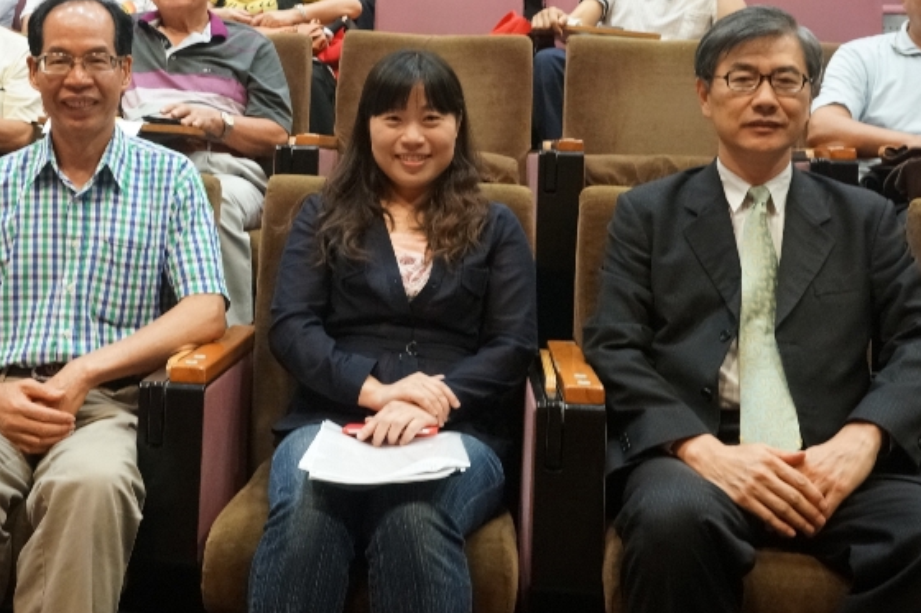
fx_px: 1151
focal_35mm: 45
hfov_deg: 43.1
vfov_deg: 29.5
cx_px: 322
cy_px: 181
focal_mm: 30
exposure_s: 1/40
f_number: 5
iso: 3200
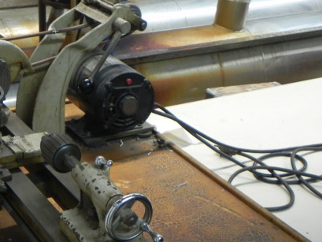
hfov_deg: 29.2
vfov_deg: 22.0
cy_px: 194
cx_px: 111
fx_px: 614
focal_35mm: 66
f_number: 3.2
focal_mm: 6.6
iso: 400
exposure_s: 1/19
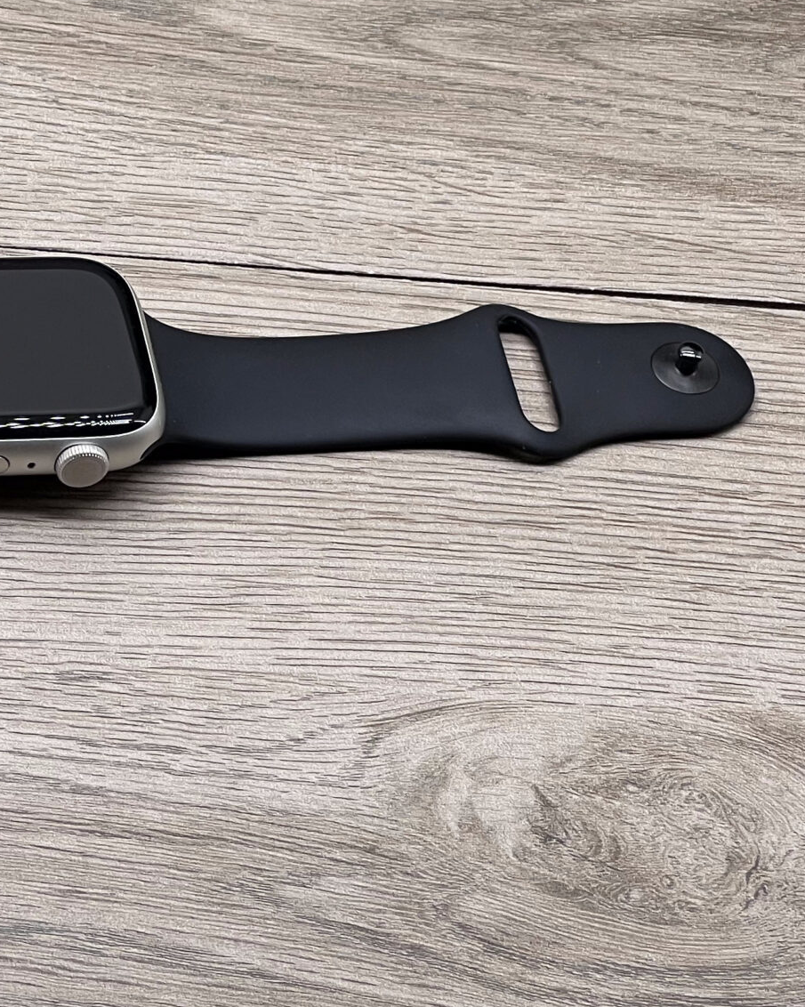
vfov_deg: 11.3
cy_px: 357
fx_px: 5065
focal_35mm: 170
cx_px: -111
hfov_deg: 9.0
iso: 40
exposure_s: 1/100
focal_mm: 9
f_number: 2.8
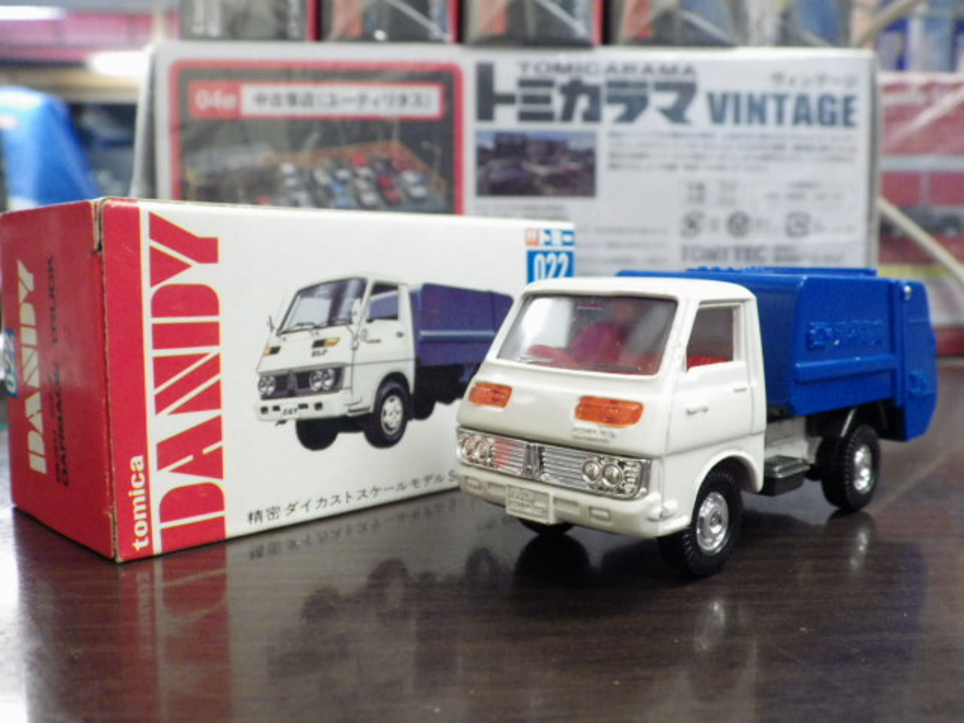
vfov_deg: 41.8
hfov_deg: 54.0
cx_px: 482
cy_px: 362
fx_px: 947
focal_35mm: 34
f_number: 3.4
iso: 800
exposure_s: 1/45
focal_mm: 6.2
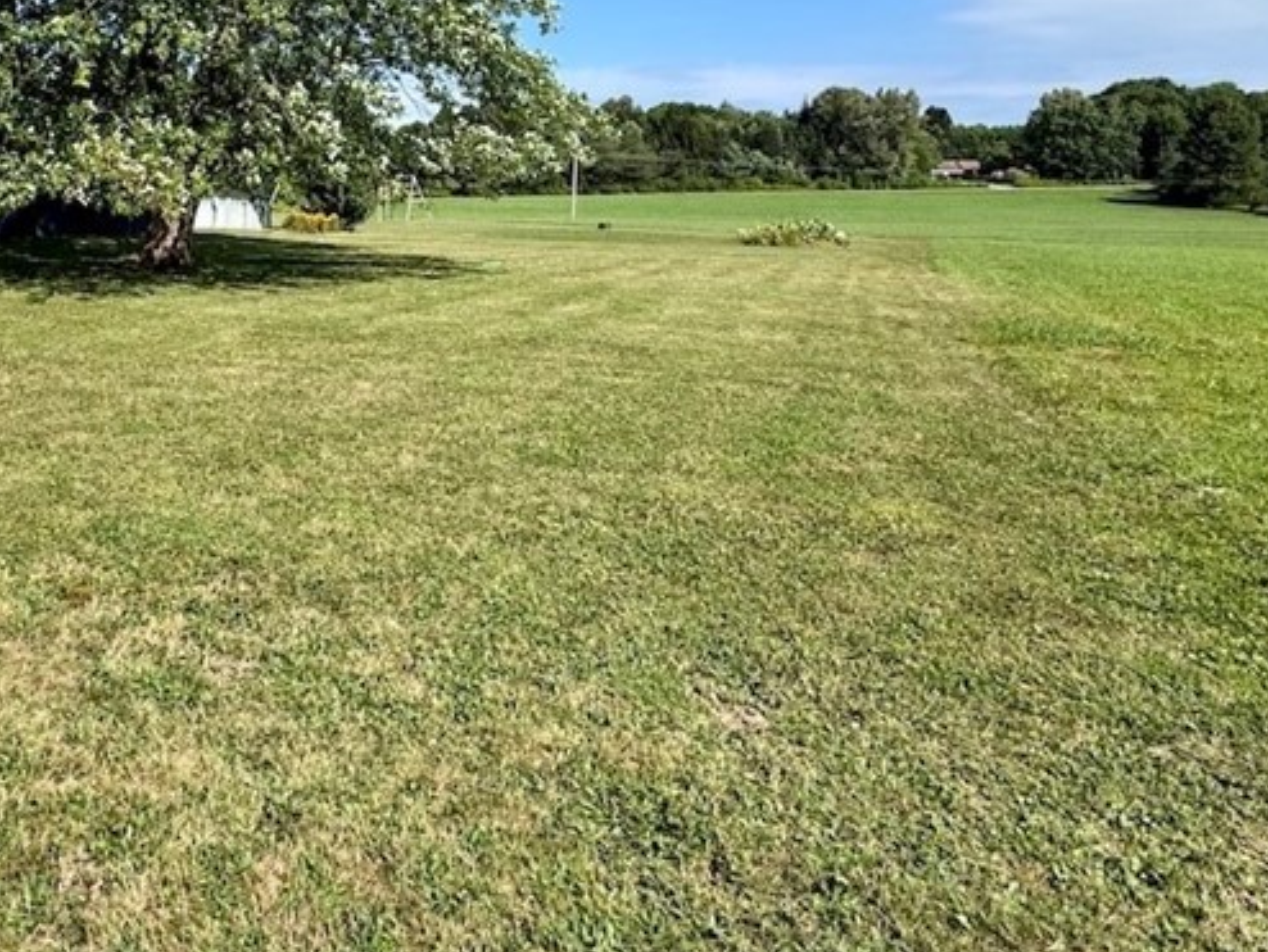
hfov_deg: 59.1
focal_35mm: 29
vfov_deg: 45.0
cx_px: 352
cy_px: 144
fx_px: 1063
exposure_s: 1/1536
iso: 50
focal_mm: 2.22
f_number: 2.2
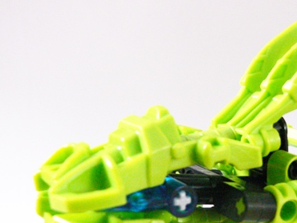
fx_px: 575
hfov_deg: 28.6
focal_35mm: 67
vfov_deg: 21.8
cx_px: 212
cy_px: 164
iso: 200
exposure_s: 1/8
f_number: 2.8
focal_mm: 8.5
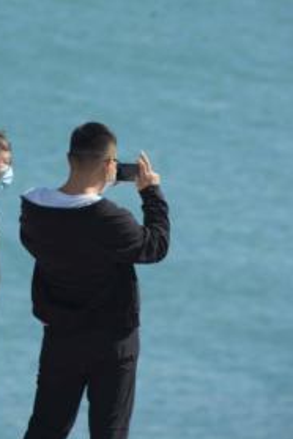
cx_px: 39
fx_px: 6568
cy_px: 140
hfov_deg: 2.6
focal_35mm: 538
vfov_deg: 3.8
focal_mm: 300
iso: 100
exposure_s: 1/100
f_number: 8
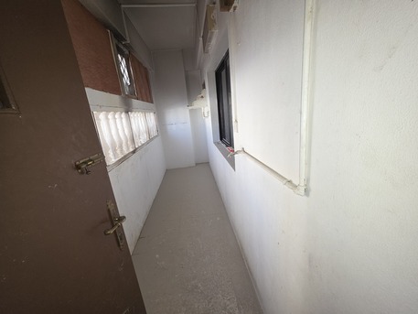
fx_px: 157
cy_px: 157
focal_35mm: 13
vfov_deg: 89.9
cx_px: 209
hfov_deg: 106.2
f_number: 1.9
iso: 125
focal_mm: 2.2
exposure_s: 1/50
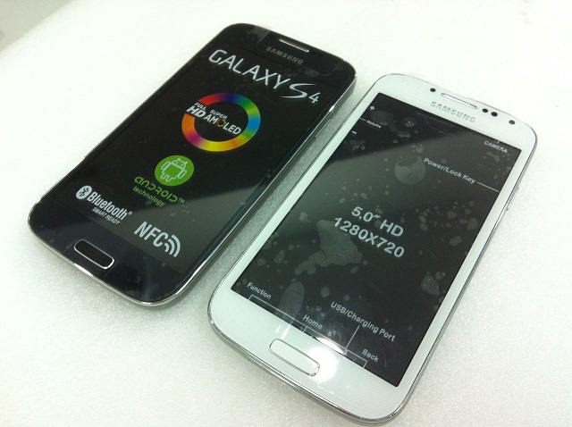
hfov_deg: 52.7
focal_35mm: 35
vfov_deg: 40.6
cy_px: 214
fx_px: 577
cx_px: 286
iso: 160
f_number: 2.8
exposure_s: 1/17
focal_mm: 3.85
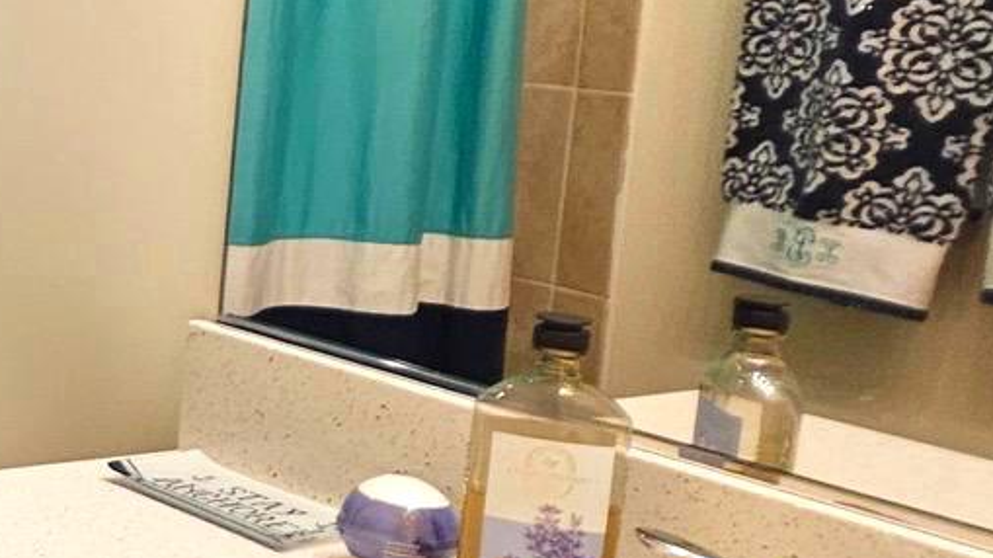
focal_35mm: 57
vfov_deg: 21.0
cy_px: 181
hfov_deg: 23.7
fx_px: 1500
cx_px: -685
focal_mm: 2.2
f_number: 2.2
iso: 80
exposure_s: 1/60
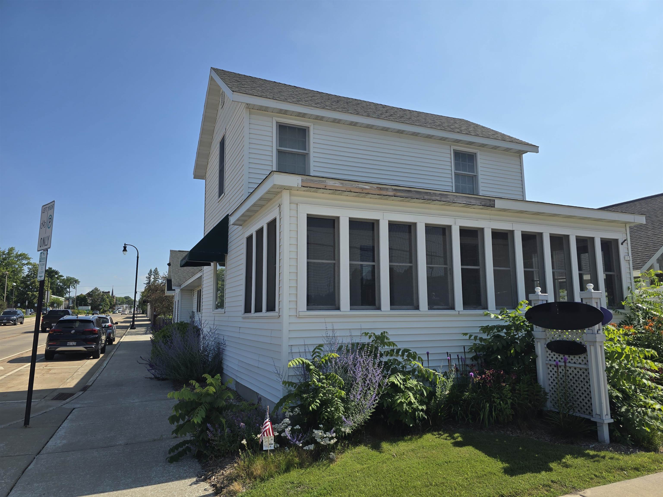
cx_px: 332
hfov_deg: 73.9
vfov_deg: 58.9
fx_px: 441
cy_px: 248
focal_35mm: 23
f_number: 1.7
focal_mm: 6.3
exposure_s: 1/984
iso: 12
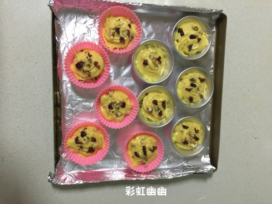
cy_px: 102
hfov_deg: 61.7
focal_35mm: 29
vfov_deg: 48.2
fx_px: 228
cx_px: 136
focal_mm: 4.15
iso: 100
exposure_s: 1/10
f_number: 2.2
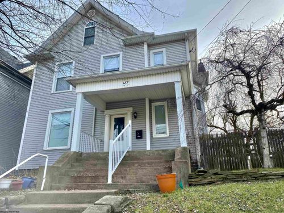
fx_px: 213
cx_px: 142
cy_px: 106
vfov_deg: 53.1
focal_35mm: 26
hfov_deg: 67.3
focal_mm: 4.25
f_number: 1.8
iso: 32
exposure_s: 1/905
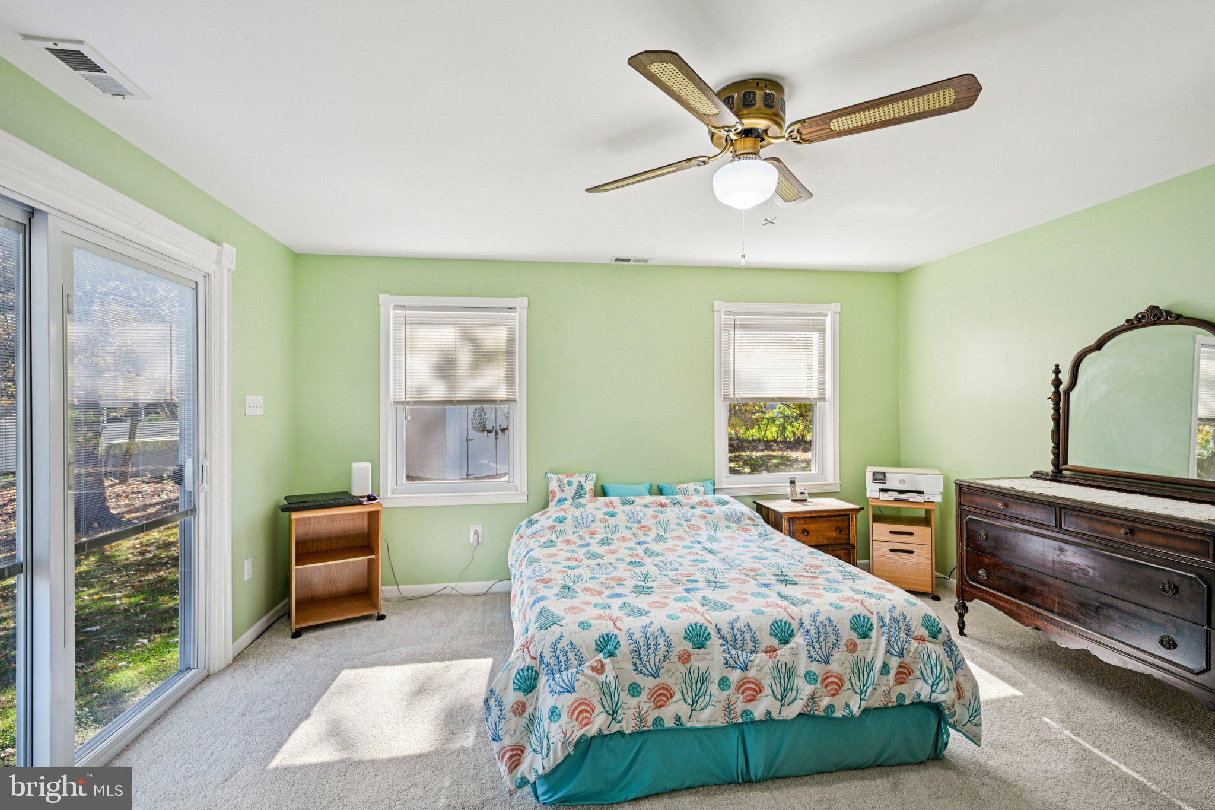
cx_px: 608
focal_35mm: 16
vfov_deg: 73.7
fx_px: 540
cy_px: 405
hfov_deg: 96.7
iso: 800
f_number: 8
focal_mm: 16
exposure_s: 1/125
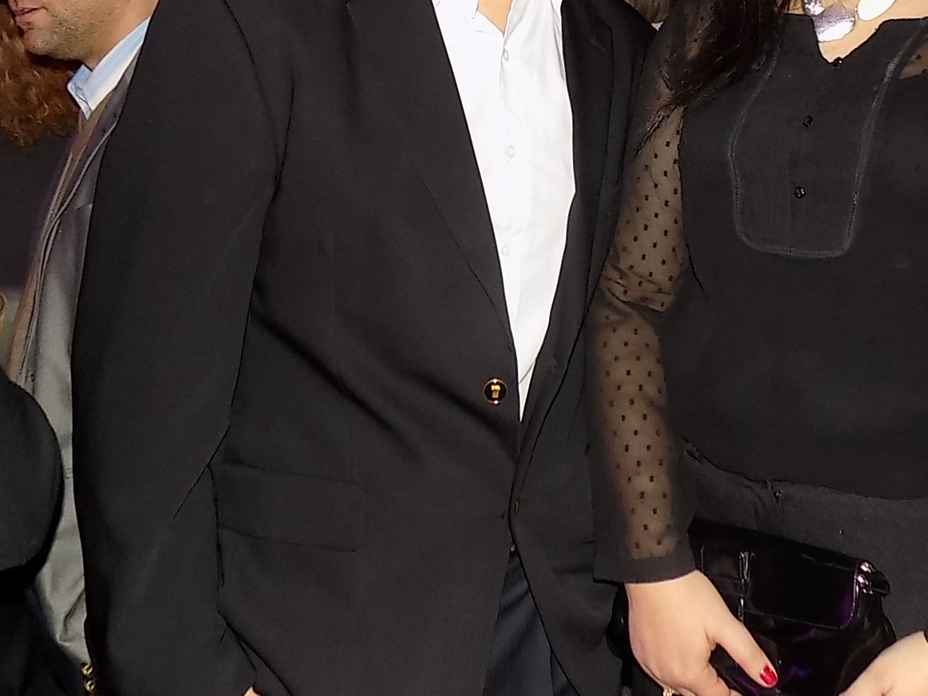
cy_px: 91
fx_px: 1207
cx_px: 627
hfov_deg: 41.5
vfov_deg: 31.0
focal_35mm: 45
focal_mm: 4
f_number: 3.1
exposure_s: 1/30
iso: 200
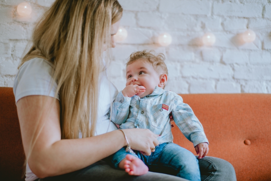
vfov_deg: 27.0
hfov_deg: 39.6
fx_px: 377
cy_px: 90
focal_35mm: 50
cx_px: 136
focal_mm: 50
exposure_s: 1/160
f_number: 2.2
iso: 400
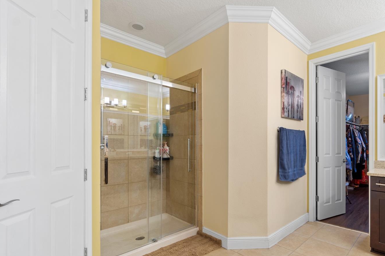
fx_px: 192
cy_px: 151
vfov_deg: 66.8
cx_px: 224
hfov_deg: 89.2
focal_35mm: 18
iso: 100
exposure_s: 2.5
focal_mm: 10
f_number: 8
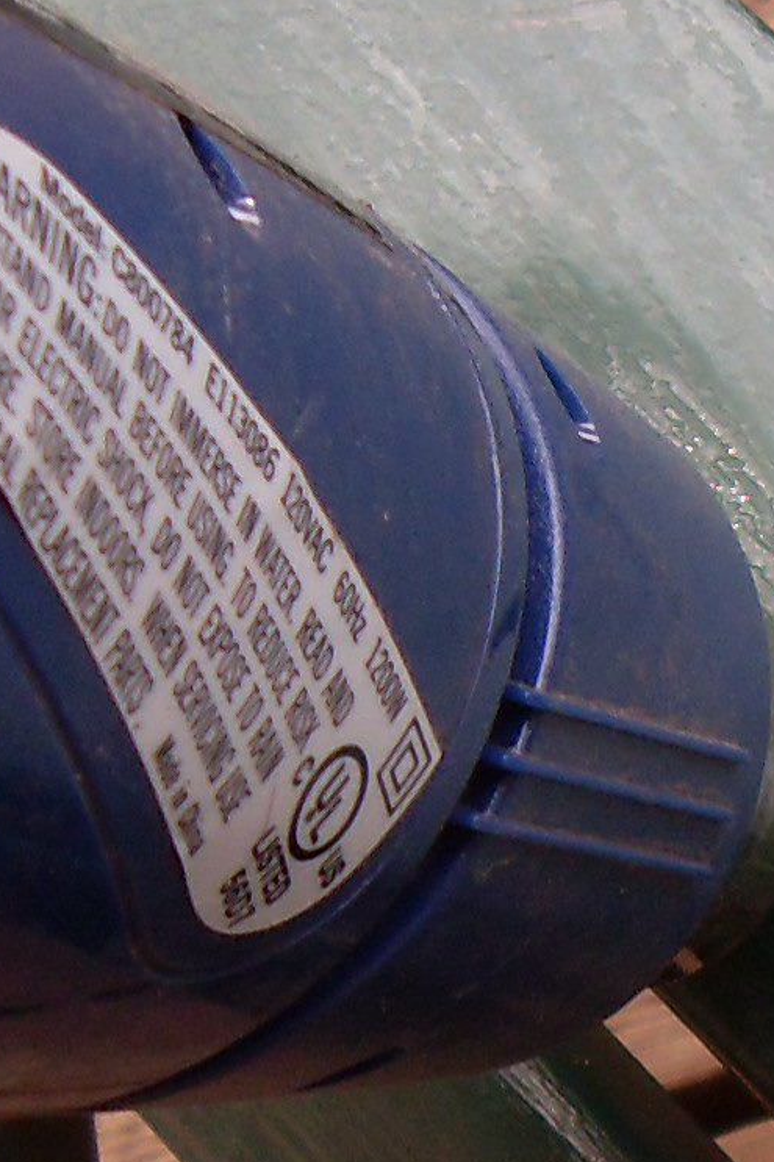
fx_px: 5452
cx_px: 1632
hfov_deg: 7.7
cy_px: 1059
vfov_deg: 12.1
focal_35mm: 169
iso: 80
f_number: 2.8
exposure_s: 1/250
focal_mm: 6.3
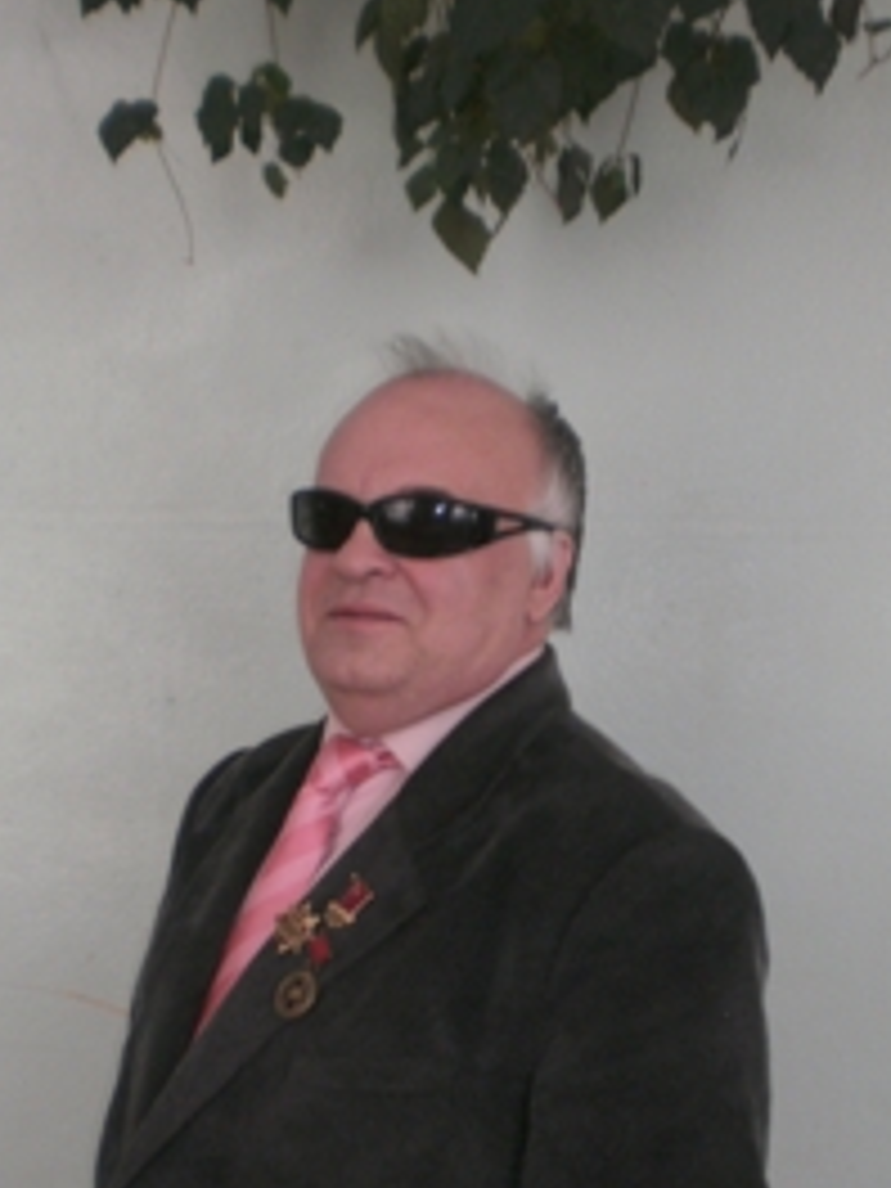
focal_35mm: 61
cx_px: 346
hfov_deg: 24.0
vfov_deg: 31.2
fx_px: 2093
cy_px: 873
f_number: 3.1
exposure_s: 1/30
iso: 100
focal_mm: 6.3
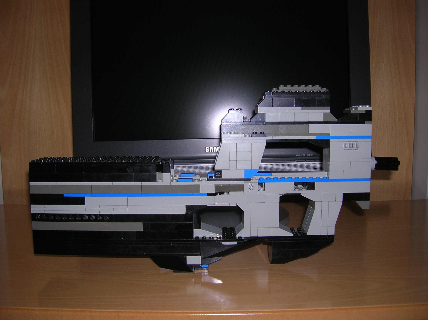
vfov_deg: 41.7
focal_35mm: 34
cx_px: 214
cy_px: 160
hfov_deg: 54.0
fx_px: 420
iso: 50
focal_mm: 5.7
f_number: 2.9
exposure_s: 1/60.1
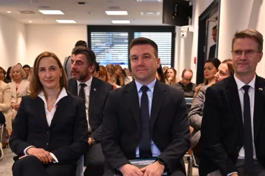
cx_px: 141
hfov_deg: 39.6
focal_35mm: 50
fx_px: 368
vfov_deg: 26.0
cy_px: 164
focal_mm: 25
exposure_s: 1/89.9
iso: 800
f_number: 2.8
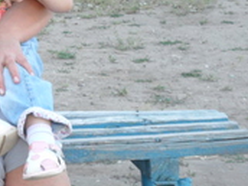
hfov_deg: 11.5
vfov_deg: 8.9
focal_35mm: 166
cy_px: 37
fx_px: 1189
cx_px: -99
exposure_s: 1/60
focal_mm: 9.3
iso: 200
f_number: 5
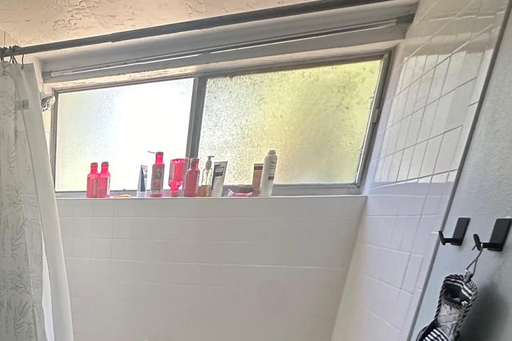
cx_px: 16
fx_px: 441
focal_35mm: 31
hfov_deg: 50.4
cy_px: 356
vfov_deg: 37.0
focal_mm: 2.22
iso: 320
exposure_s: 1/120
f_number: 2.2
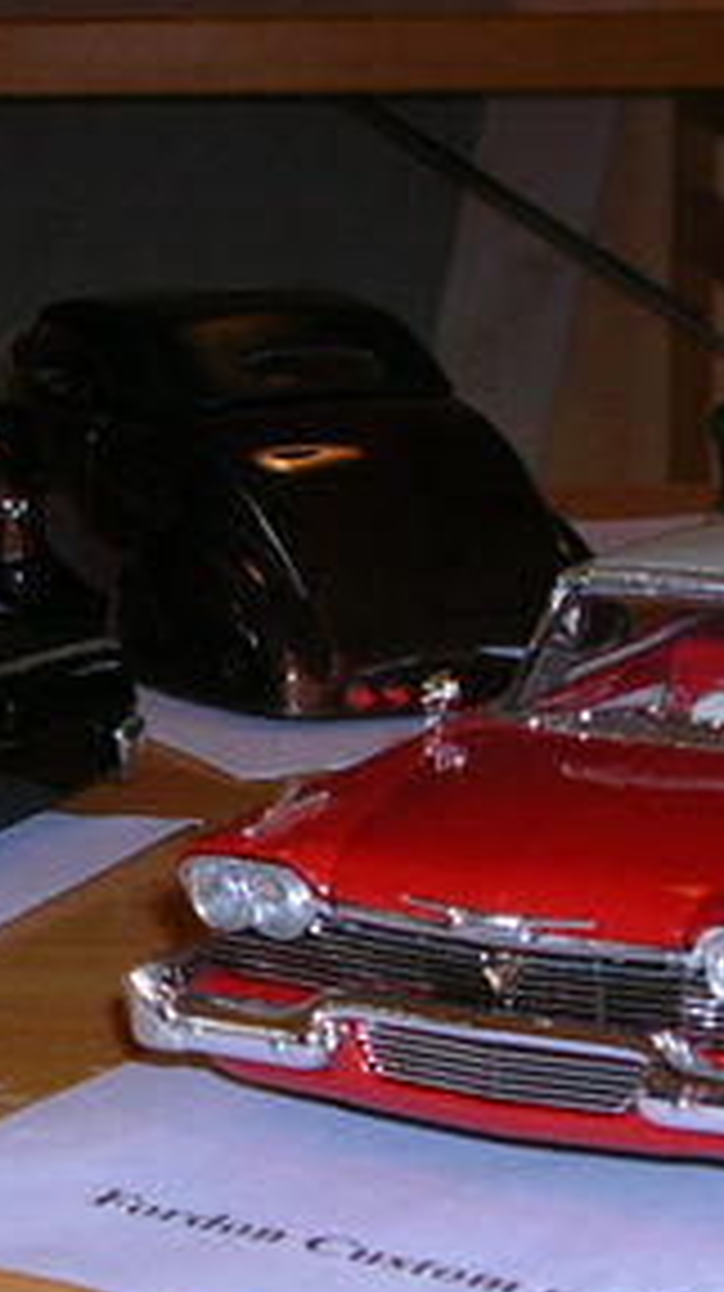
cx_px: -22
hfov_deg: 9.7
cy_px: 783
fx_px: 4241
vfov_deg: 17.3
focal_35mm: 124
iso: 50
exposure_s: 1/60.1
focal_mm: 8.5
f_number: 3.3
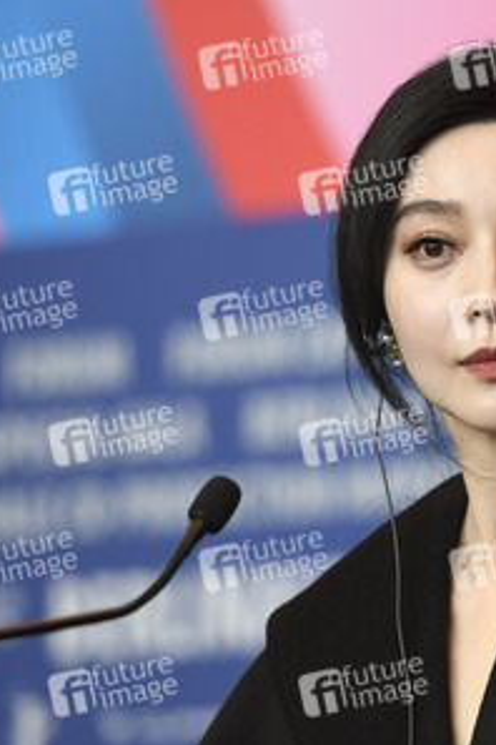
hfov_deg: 5.0
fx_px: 5642
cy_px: 374
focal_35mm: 273
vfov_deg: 7.5
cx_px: 547
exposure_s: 1/250
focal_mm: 180
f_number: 3.2
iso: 1250
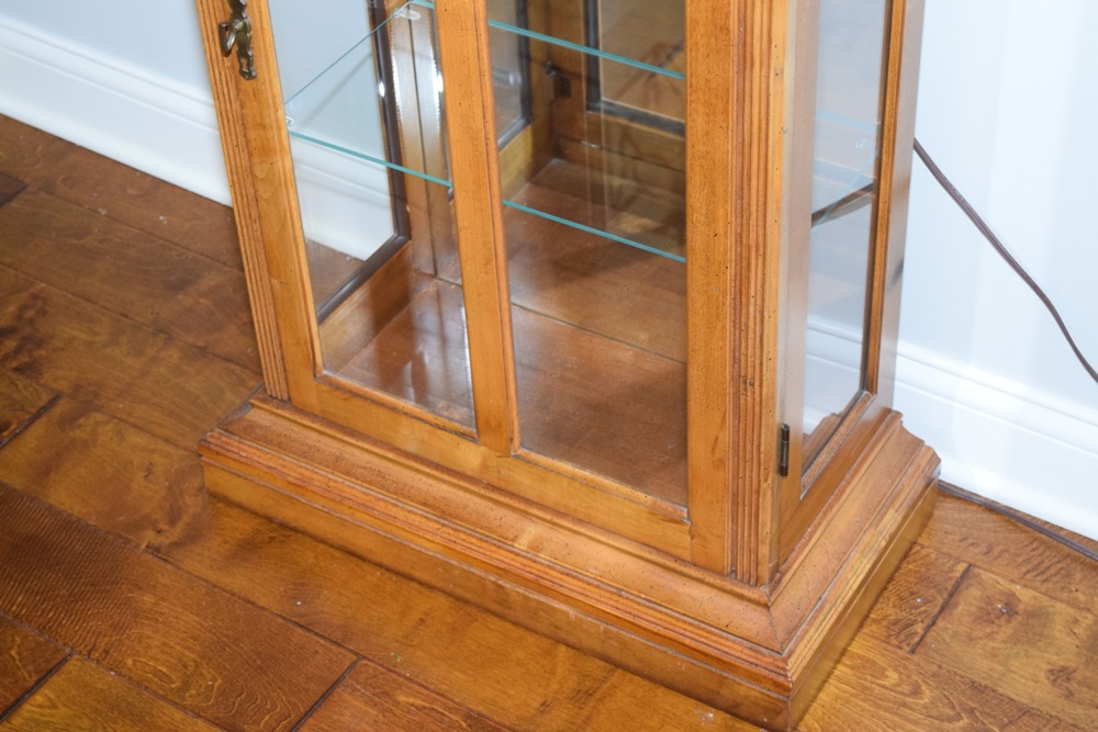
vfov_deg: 19.7
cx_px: 549
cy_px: 366
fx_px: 2105
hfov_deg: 29.2
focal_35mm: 69
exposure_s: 1/60
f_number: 5
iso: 1800
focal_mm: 46
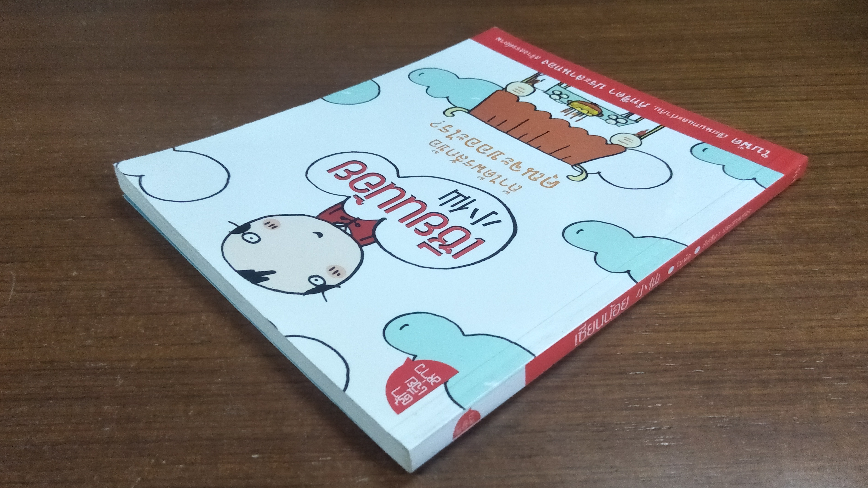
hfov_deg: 76.3
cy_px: 266
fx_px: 552
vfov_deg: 47.6
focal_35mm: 24
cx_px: 442
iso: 170
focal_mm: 3.46
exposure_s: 1/33
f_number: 2.2
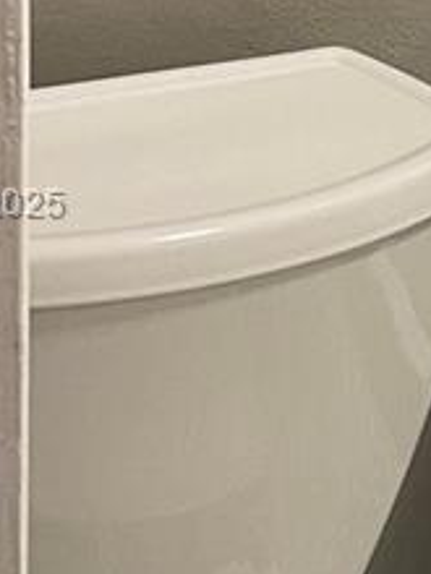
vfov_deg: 13.9
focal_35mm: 142
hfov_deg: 9.9
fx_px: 2357
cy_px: 206
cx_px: 755
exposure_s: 1/60
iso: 100
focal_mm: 4.2
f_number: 1.6
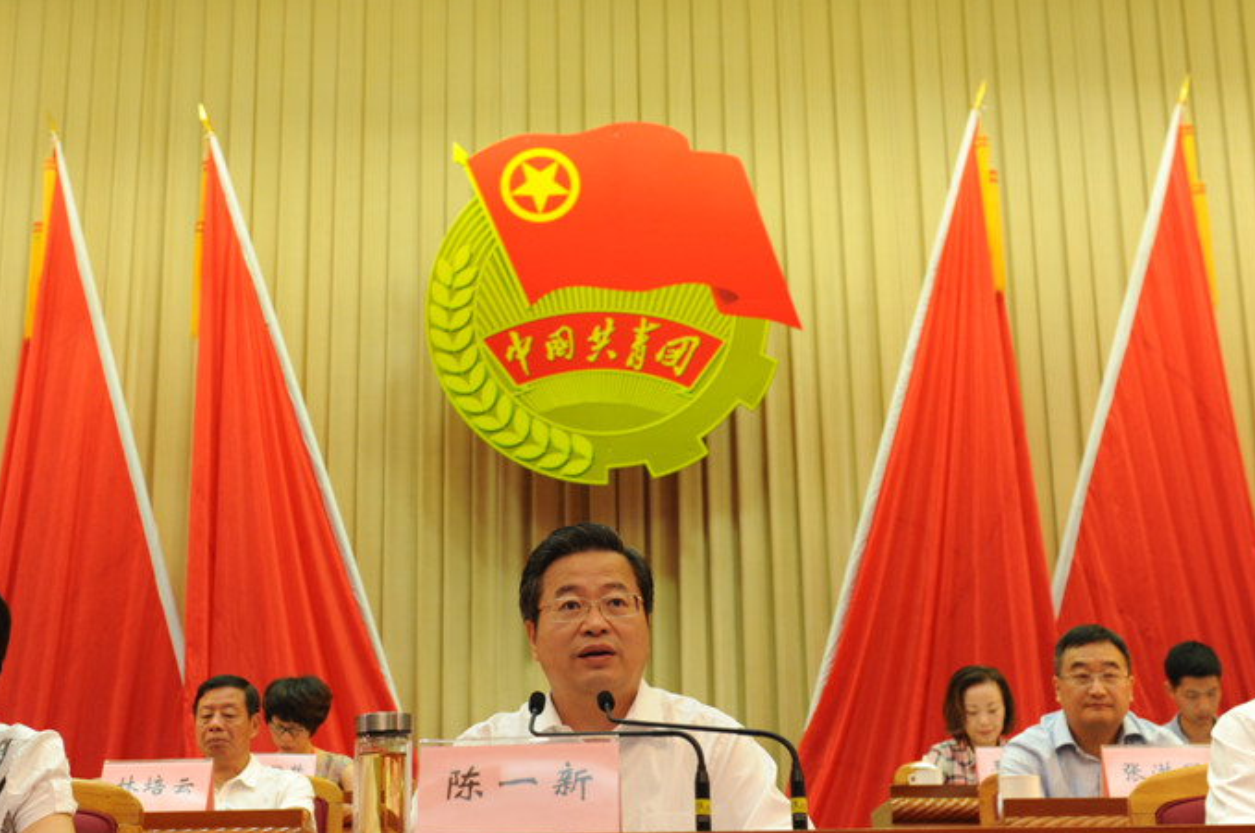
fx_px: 1950
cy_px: 431
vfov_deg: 24.1
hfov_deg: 35.7
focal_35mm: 56
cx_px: 591
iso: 1600
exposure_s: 1/125
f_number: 4.5
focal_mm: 38
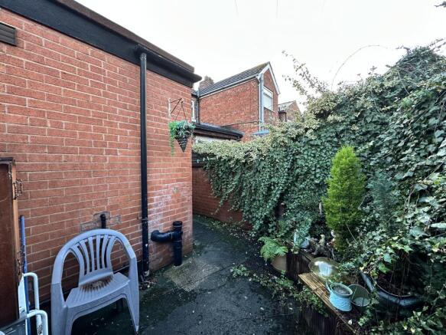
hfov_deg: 102.1
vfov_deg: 85.7
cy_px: 168
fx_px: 180
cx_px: 223
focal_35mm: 14
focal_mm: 2.22
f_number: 2.2
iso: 160
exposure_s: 1/99
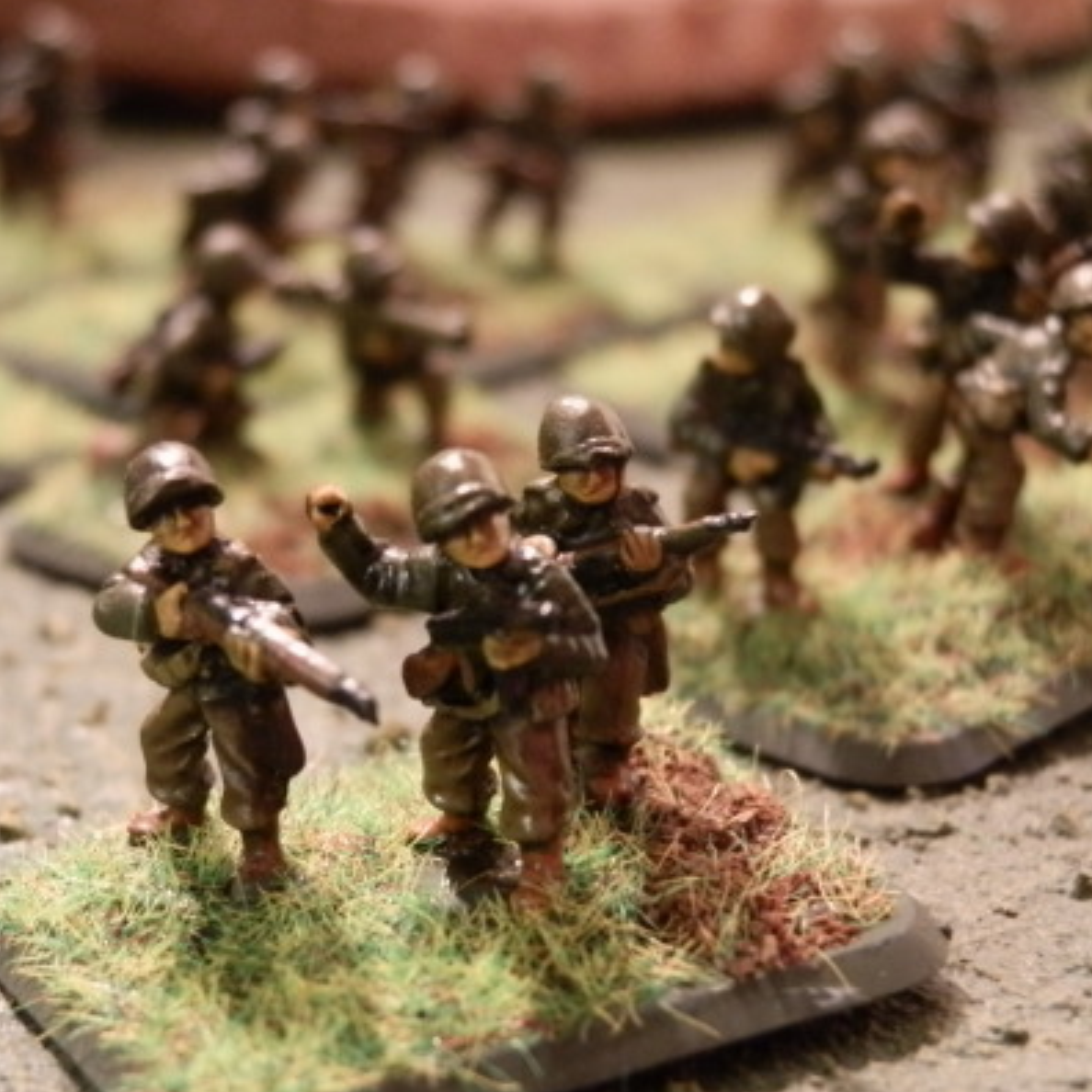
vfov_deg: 23.7
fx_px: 2605
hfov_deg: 23.6
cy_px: 549
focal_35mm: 73
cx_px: 419
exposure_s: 1/8
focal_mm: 10.99
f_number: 3.7
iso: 400
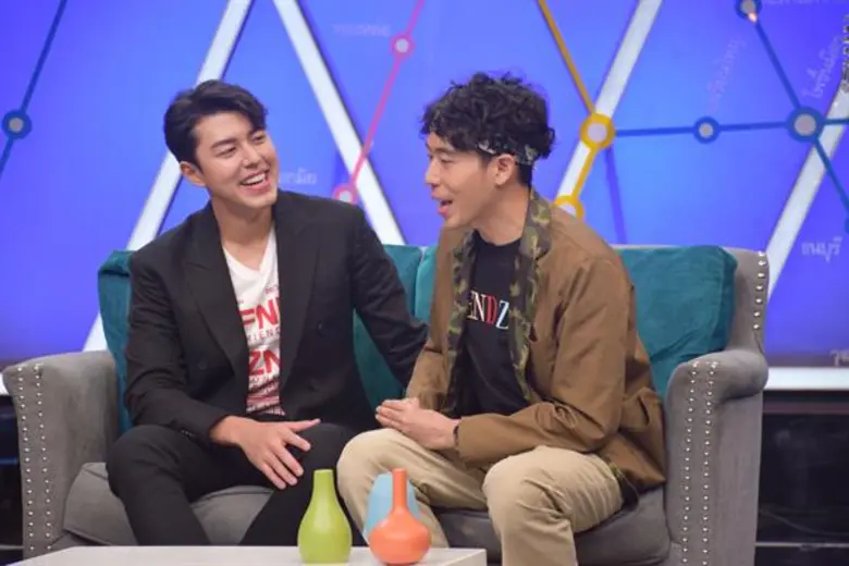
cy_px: 283
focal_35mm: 168
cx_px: 424
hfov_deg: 12.2
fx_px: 3962
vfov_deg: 8.2
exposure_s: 1/250
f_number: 5.6
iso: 640
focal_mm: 112
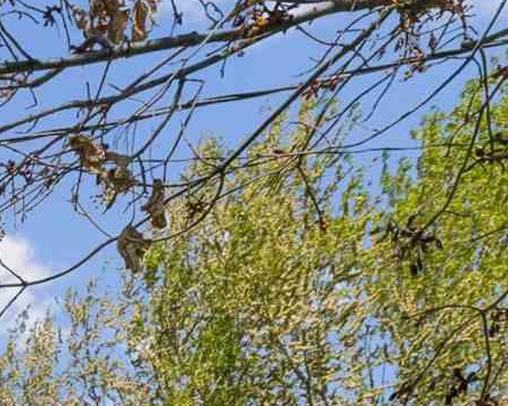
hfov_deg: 10.7
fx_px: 1711
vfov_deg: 10.8
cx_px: -1059
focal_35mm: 114
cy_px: 1070
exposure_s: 1/500
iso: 400
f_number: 13
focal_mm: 17.6
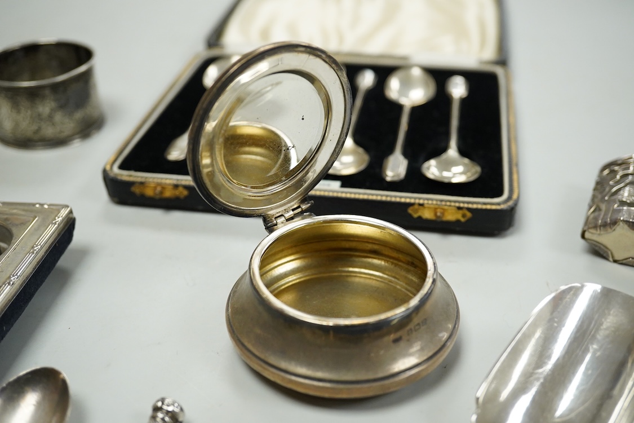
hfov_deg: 43.6
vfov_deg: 29.9
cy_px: 212
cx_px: 317
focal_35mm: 45
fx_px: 792
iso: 2500
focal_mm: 30
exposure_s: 1/400
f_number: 7.1
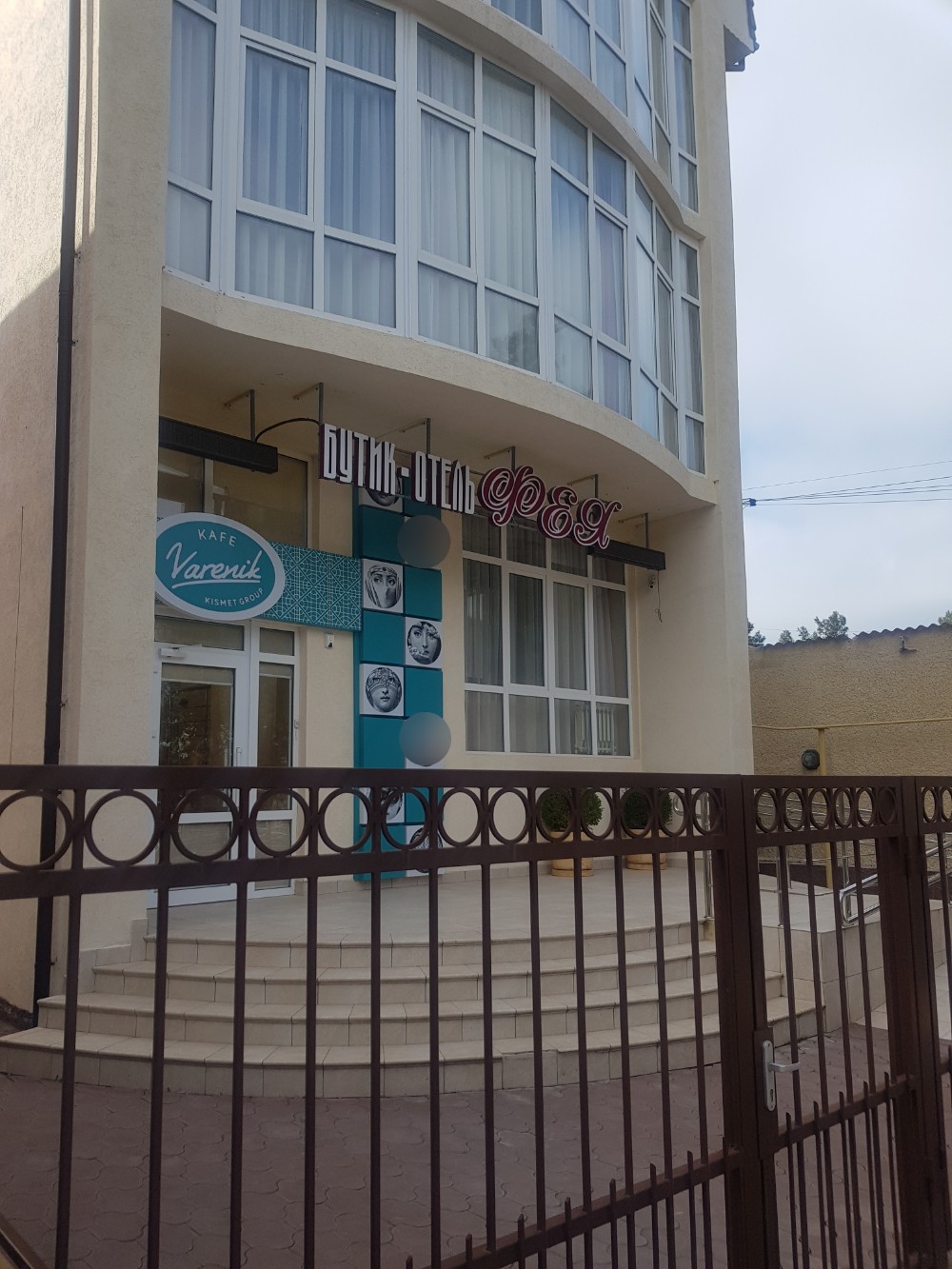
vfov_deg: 67.3
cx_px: 476
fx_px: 953
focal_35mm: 26
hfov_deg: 53.1
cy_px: 634
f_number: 1.7
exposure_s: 1/2000
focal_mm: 4.2
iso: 40
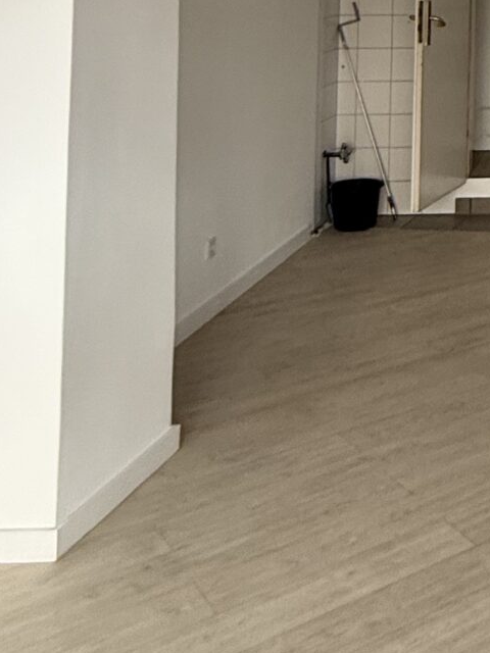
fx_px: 1057
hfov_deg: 21.6
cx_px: 747
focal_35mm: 56
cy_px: -101
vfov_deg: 30.1
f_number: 2.2
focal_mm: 2.22
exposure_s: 1/99
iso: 160
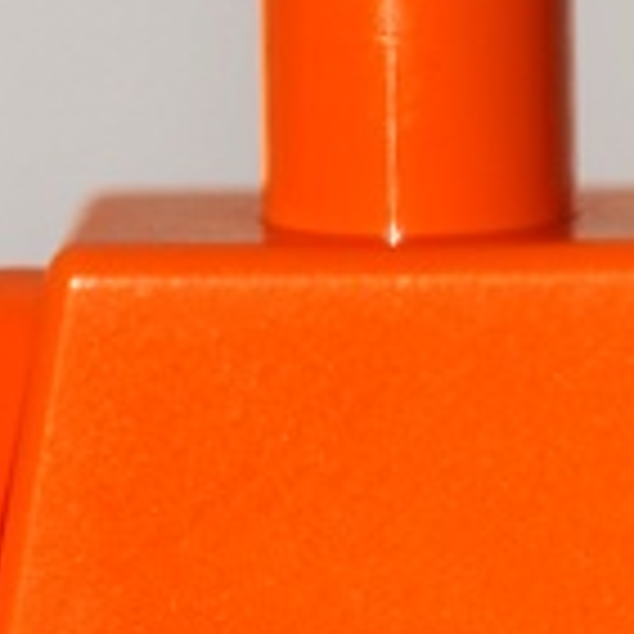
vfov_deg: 4.6
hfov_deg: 4.6
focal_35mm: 380
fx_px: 7874
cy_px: 1070
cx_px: 441
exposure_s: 1/60
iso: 200
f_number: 13
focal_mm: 105
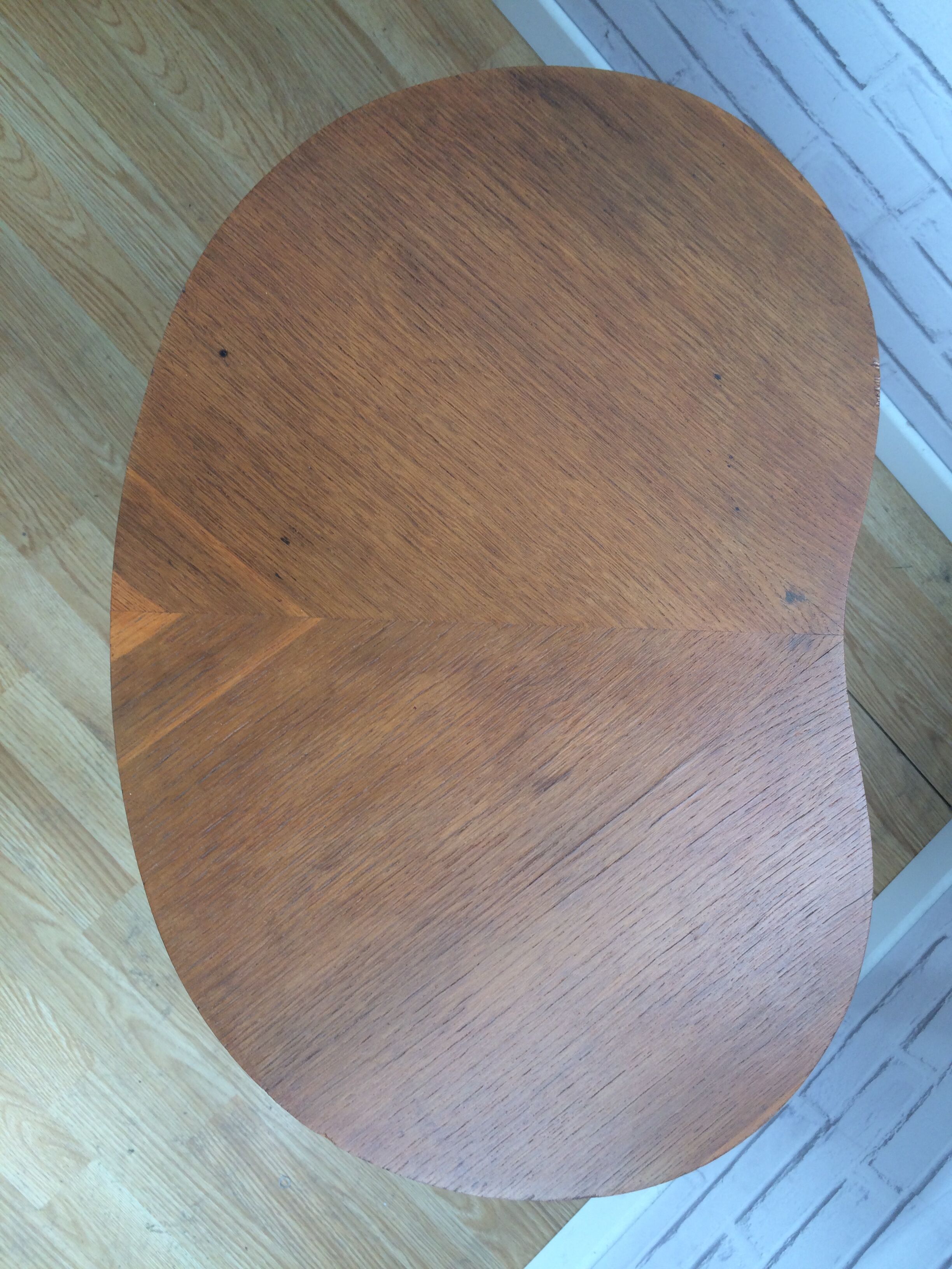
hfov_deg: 48.2
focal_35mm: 29
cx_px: 476
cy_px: 634
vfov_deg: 61.7
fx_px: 1063
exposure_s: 1/100
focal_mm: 4.15
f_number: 2.2
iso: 32
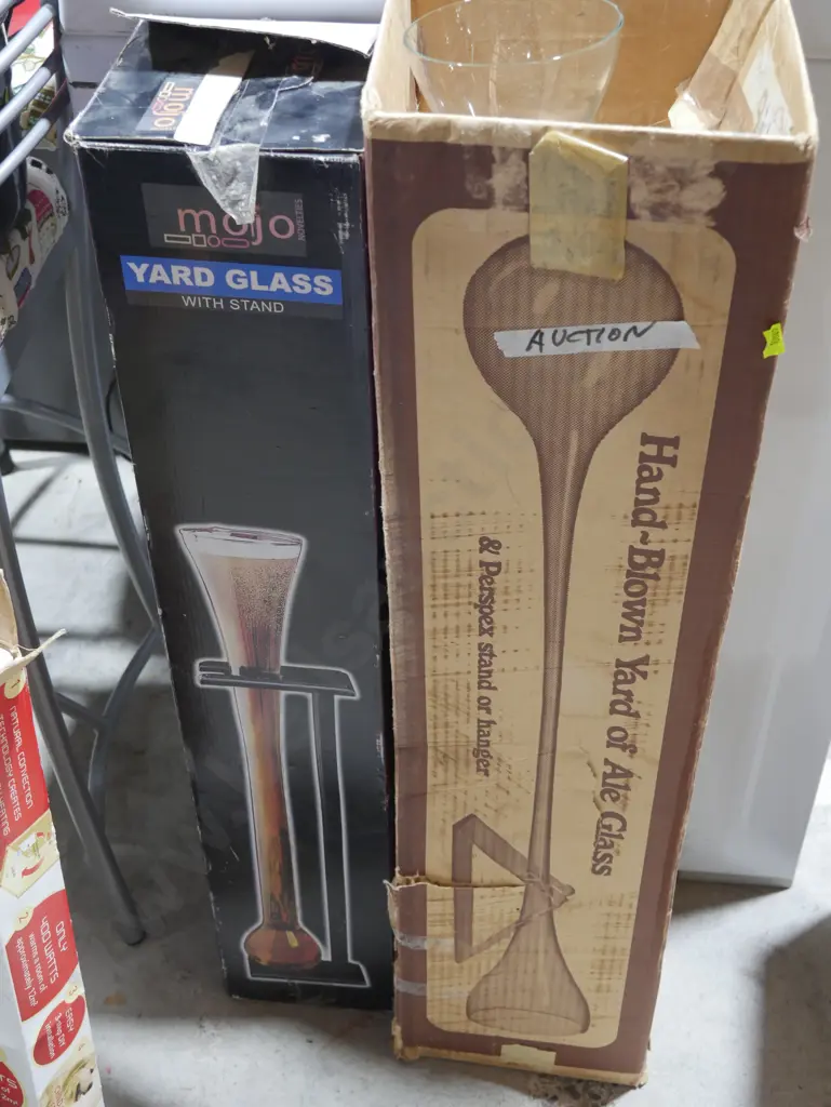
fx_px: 1471
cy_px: 554
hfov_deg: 31.5
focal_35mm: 46
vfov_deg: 41.2
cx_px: 416
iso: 1000
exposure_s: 1/60
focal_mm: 23
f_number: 5.1
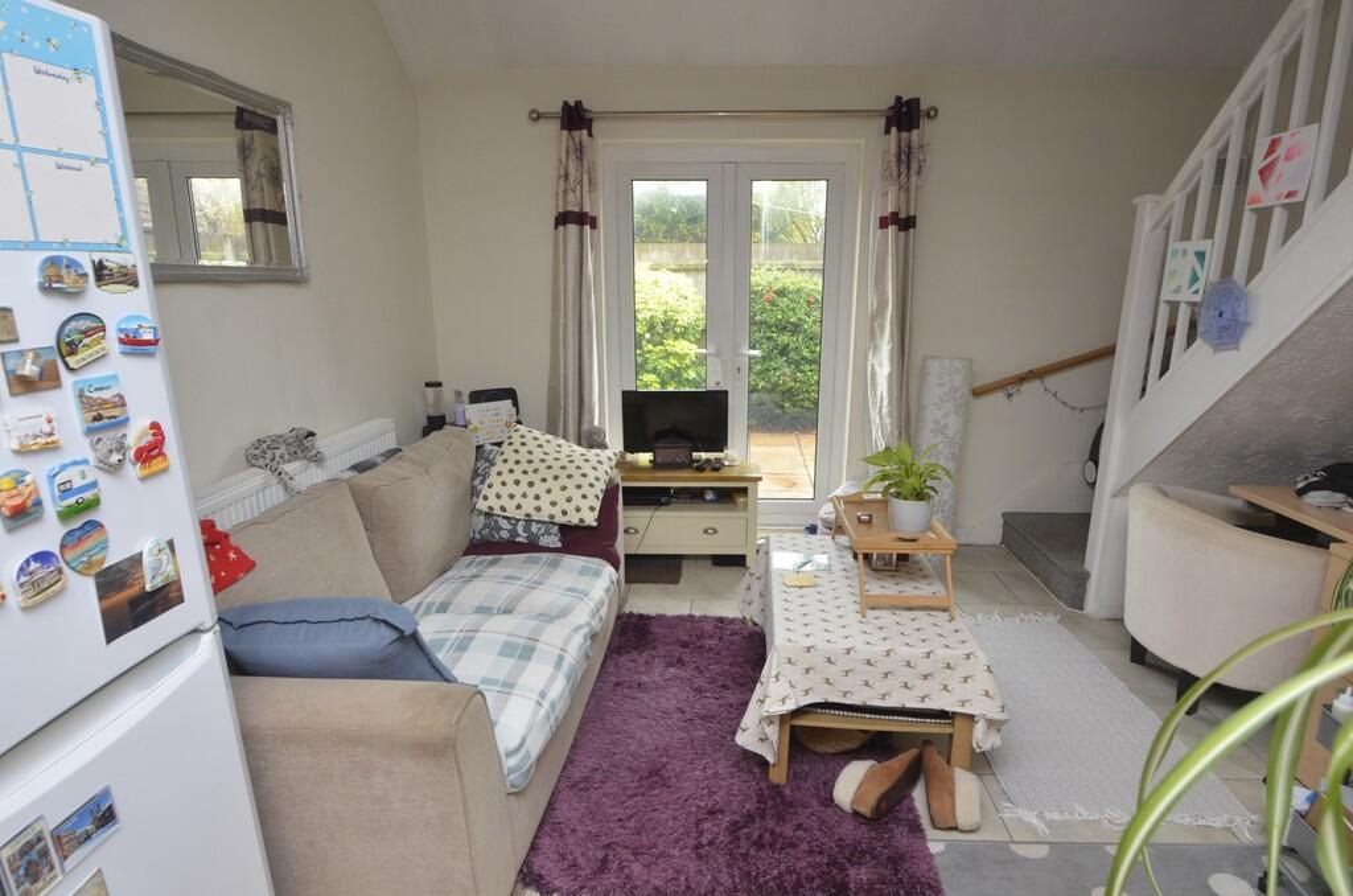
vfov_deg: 67.1
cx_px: 676
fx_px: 675
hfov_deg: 90.1
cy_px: 448
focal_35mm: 18
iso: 800
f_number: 7.1
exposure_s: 1/50
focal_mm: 12
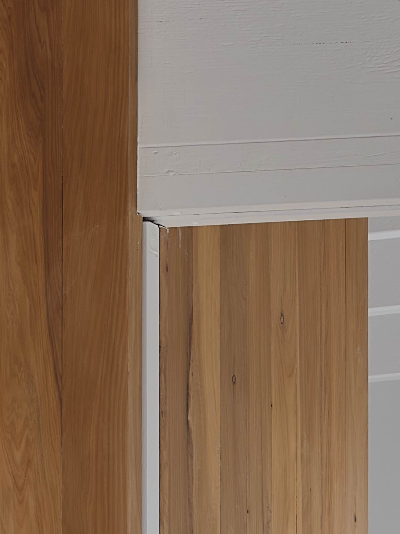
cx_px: 817
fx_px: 6531
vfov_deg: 4.6
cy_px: 1189
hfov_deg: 3.5
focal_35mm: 424
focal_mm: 100
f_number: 16
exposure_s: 1/15
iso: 100
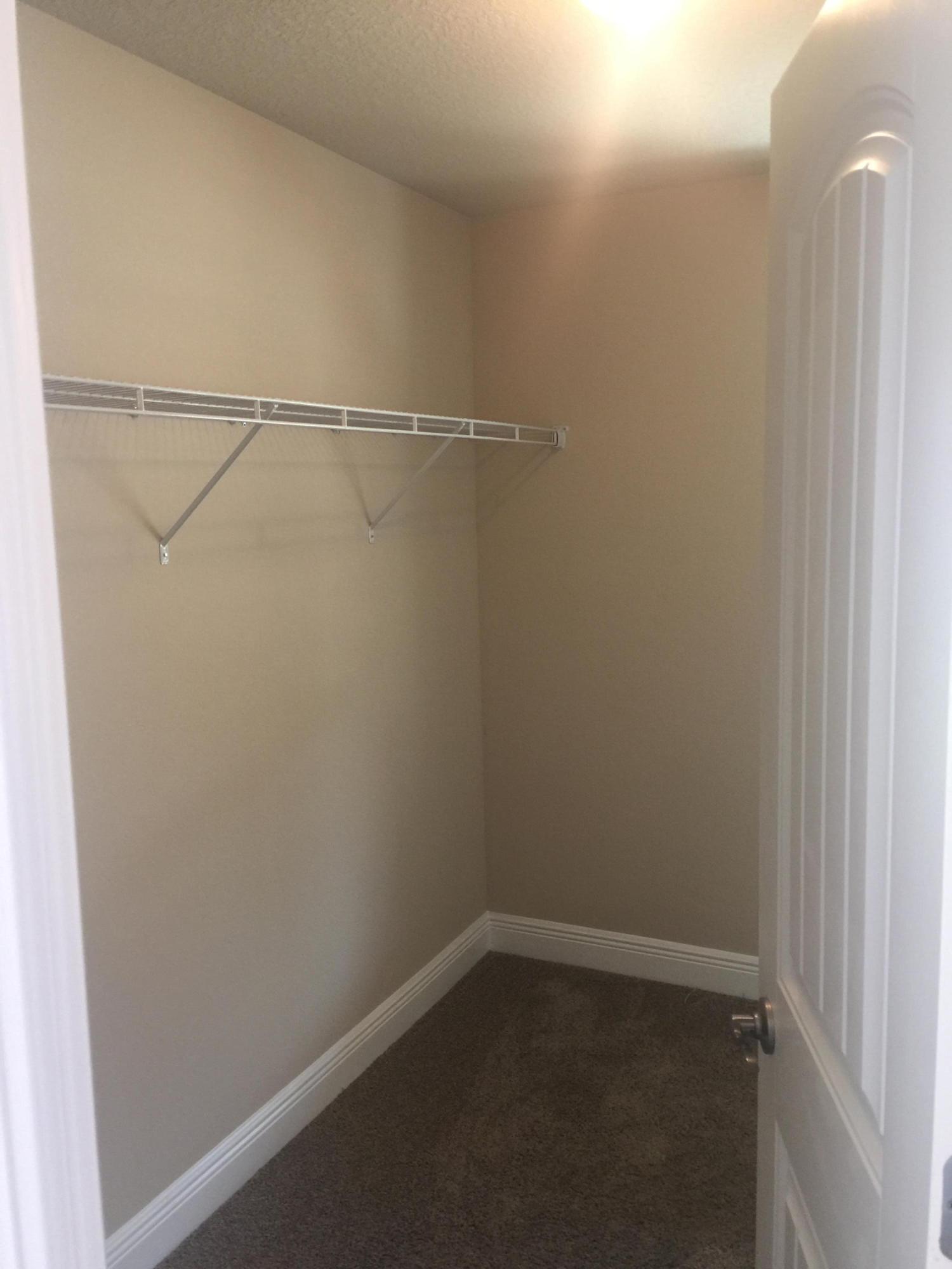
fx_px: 1063
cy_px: 634
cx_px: 476
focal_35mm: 29
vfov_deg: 61.7
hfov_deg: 48.2
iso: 50
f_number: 2.2
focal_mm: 4.15
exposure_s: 1/15
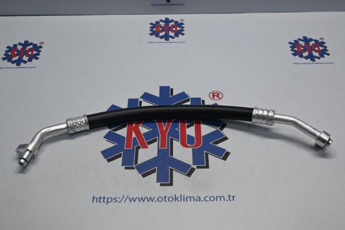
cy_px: 115
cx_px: 172
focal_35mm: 46
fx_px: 438
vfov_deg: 29.4
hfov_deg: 43.0
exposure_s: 1/125
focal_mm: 30.5
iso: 560
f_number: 4.8
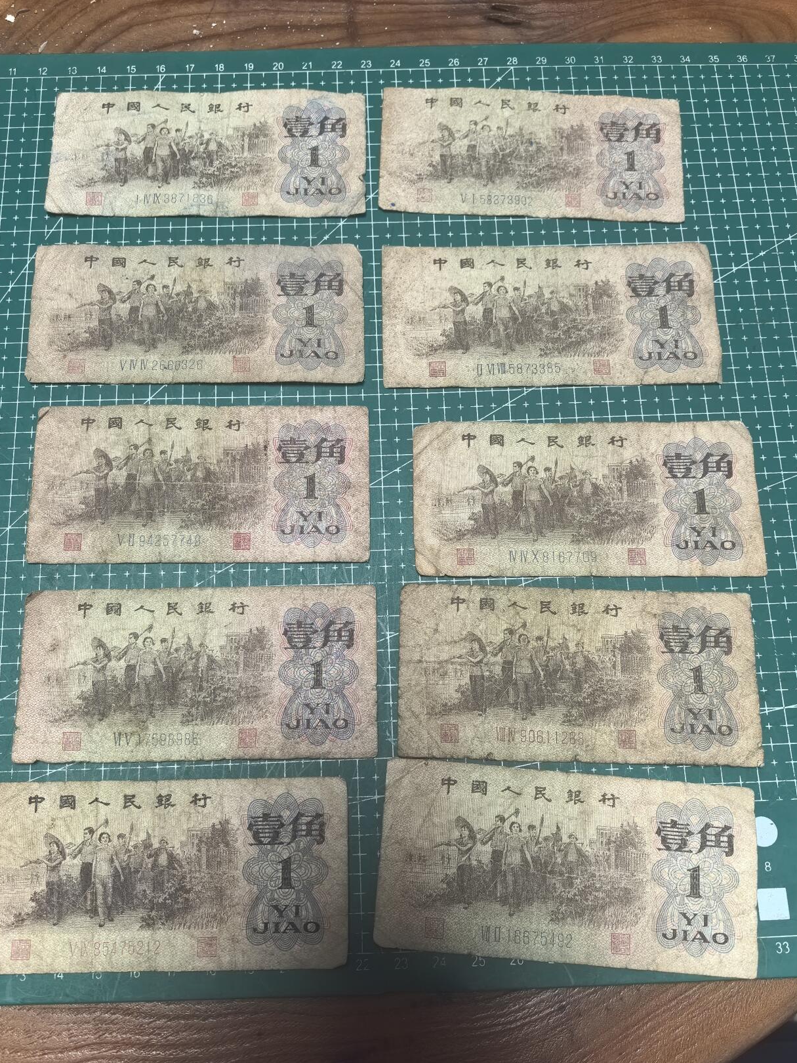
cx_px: 375
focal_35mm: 30
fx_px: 921
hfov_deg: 46.8
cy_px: 547
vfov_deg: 60.0
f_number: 2.8
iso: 640
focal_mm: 6.98
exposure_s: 1/33.3
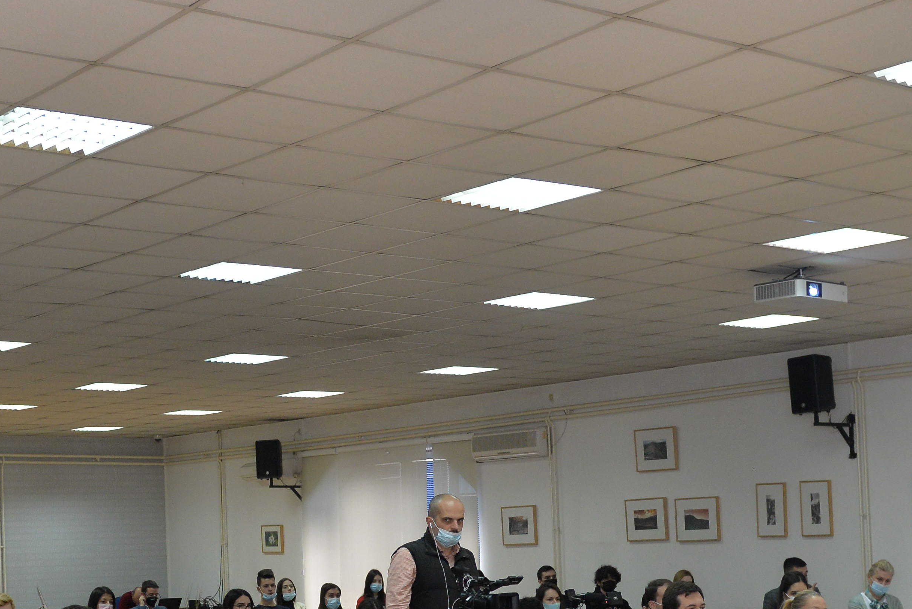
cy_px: 499
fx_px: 1622
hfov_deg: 31.1
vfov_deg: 21.0
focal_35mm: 64
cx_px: 294
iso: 1000
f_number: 4
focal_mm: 26
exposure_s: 1/100
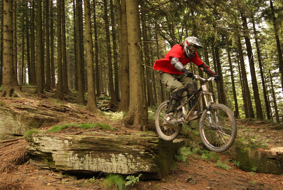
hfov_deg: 49.5
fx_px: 307
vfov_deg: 34.3
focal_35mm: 39
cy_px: 95
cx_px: 142
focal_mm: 26
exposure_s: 1/320
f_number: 4
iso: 400
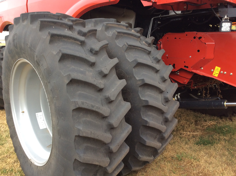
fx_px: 218
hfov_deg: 56.9
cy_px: 88
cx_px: 118
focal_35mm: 32
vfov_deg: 44.1
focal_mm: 3.3
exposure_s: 1/120
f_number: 2.4
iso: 32
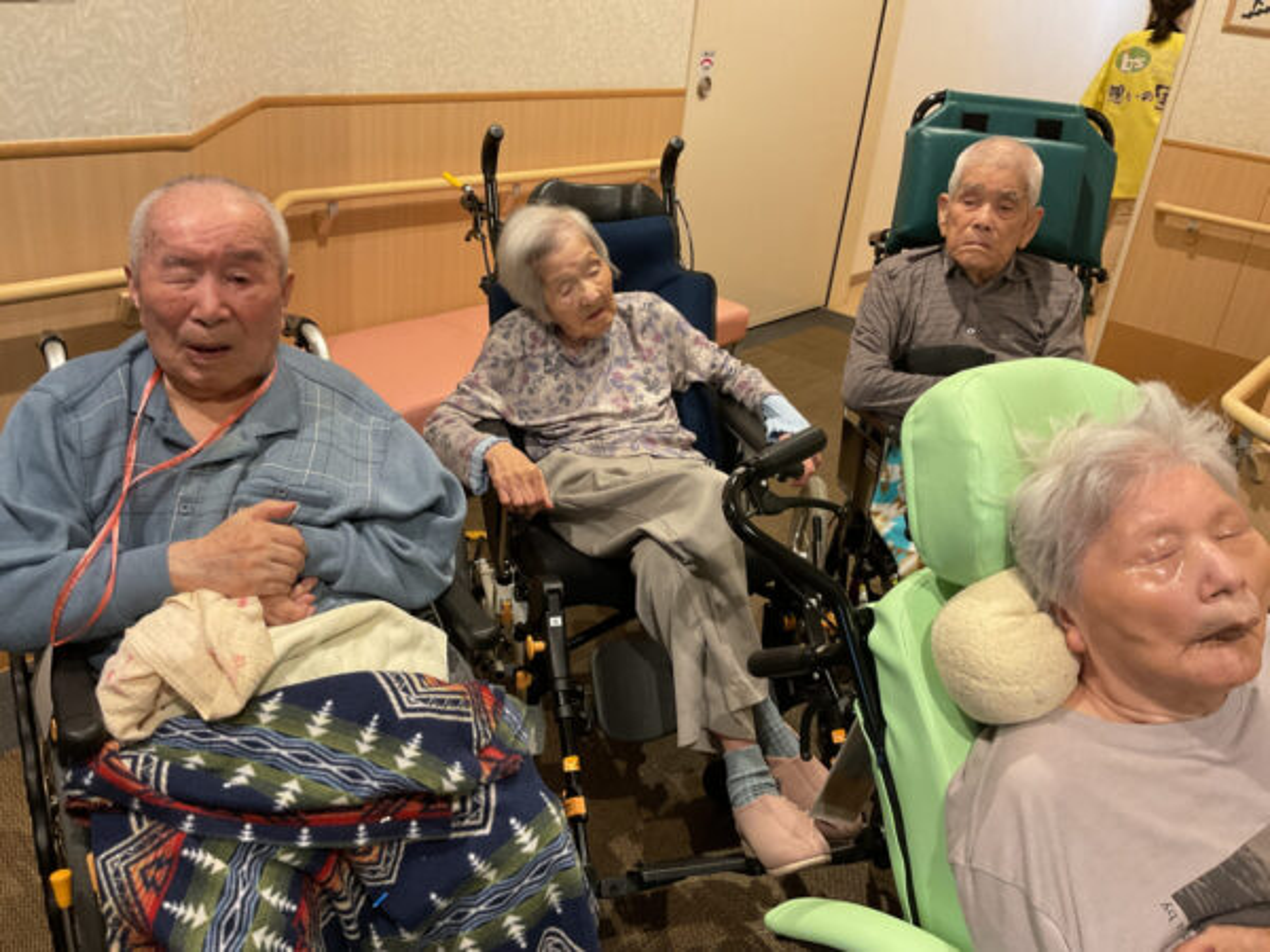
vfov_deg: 48.2
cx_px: 635
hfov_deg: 61.7
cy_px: 476
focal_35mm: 29
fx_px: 1064
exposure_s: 1/50
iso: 160
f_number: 1.8
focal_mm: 3
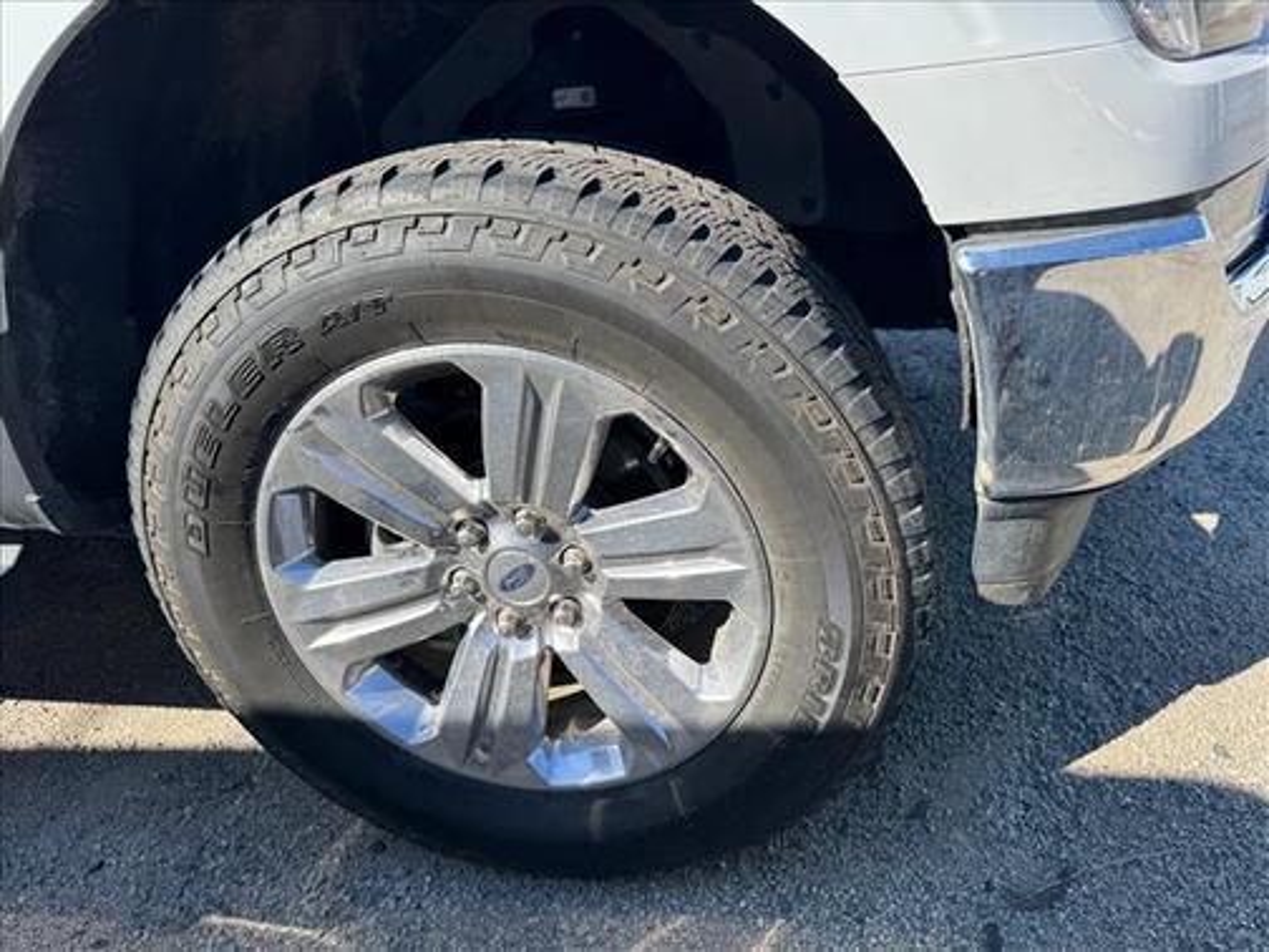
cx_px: 634
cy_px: 476
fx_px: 880
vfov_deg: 56.8
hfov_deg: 71.6
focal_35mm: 24
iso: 80
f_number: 1.78
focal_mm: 6.76
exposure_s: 1/1721
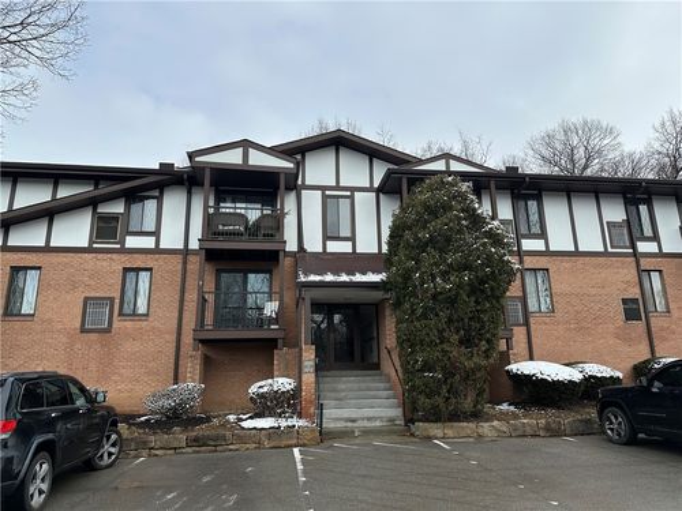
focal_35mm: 24
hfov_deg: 71.6
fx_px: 473
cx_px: 341
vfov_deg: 56.8
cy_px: 256
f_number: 1.78
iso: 80
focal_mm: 6.86
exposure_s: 1/4016
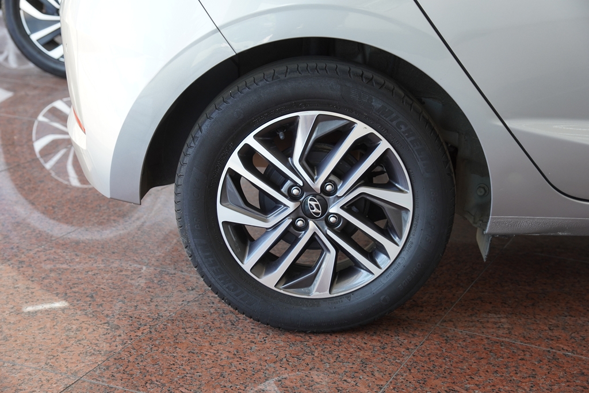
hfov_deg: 31.2
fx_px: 1055
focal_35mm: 64
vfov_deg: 21.1
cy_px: 196
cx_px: 294
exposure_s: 1/80
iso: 250
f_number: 4
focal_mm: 43
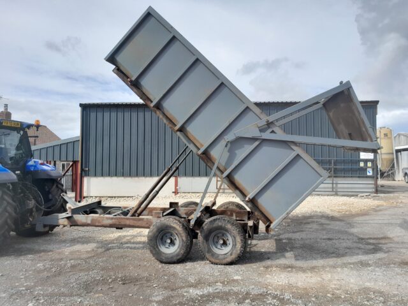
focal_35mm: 27
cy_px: 153
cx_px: 204
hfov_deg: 65.3
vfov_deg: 51.4
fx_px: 318
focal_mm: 4
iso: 40
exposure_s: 1/528
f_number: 1.8
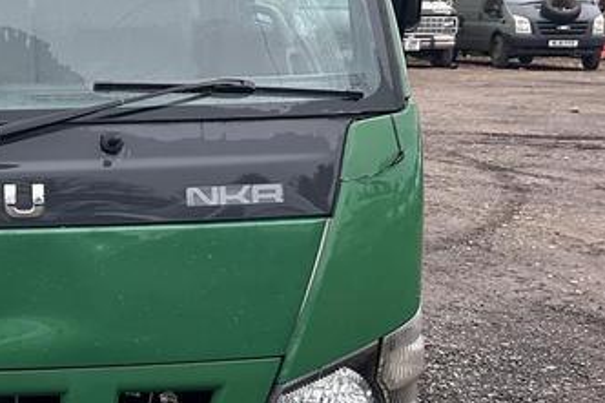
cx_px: -66
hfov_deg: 25.6
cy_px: 173
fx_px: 1226
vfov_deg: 18.6
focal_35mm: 73
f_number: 1.5
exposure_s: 1/106
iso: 125
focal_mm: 5.7
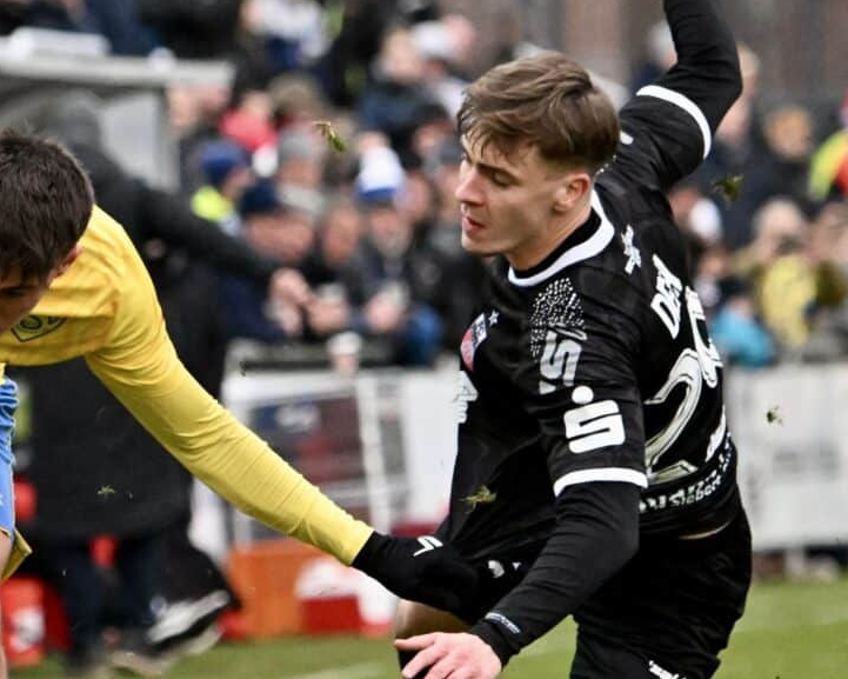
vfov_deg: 2.4
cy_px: 430
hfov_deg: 3.0
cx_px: 76
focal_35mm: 640
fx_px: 16065
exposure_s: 1/1600
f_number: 5.3
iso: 8000
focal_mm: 240
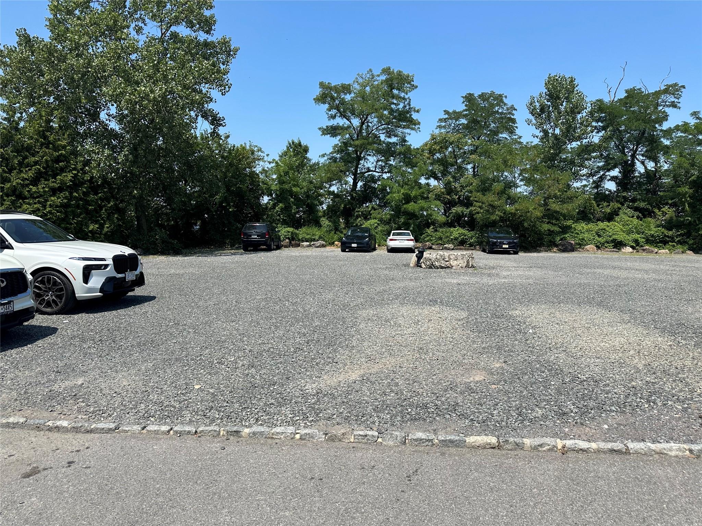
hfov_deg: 71.6
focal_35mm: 24
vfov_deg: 56.8
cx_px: 351
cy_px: 263
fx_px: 487
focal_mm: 6.86
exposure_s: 1/3861
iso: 80
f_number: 1.78
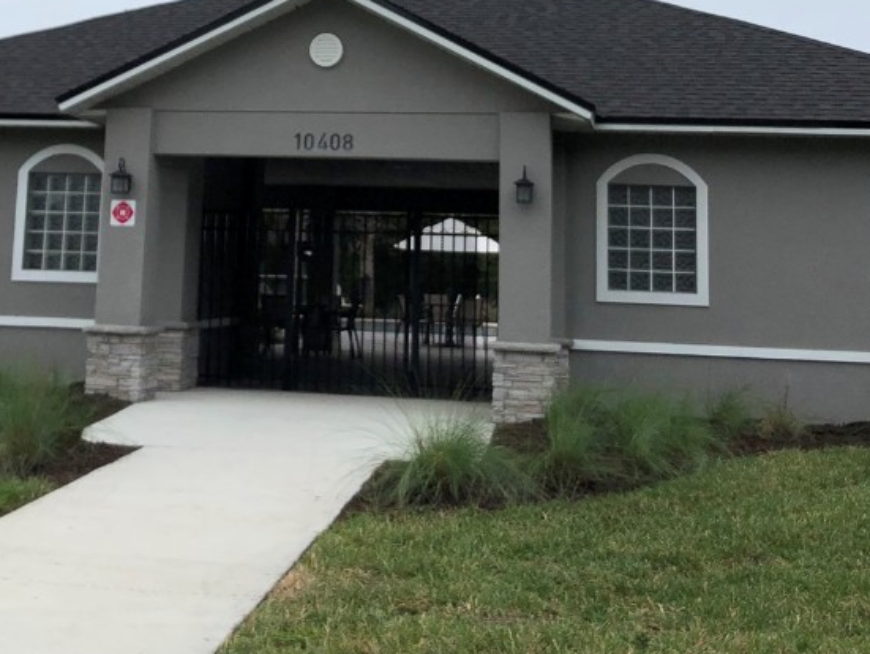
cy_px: 111
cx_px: 351
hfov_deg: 36.7
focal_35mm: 52
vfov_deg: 27.4
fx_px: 1308
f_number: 1.8
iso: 20
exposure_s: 1/1333
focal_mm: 3.99
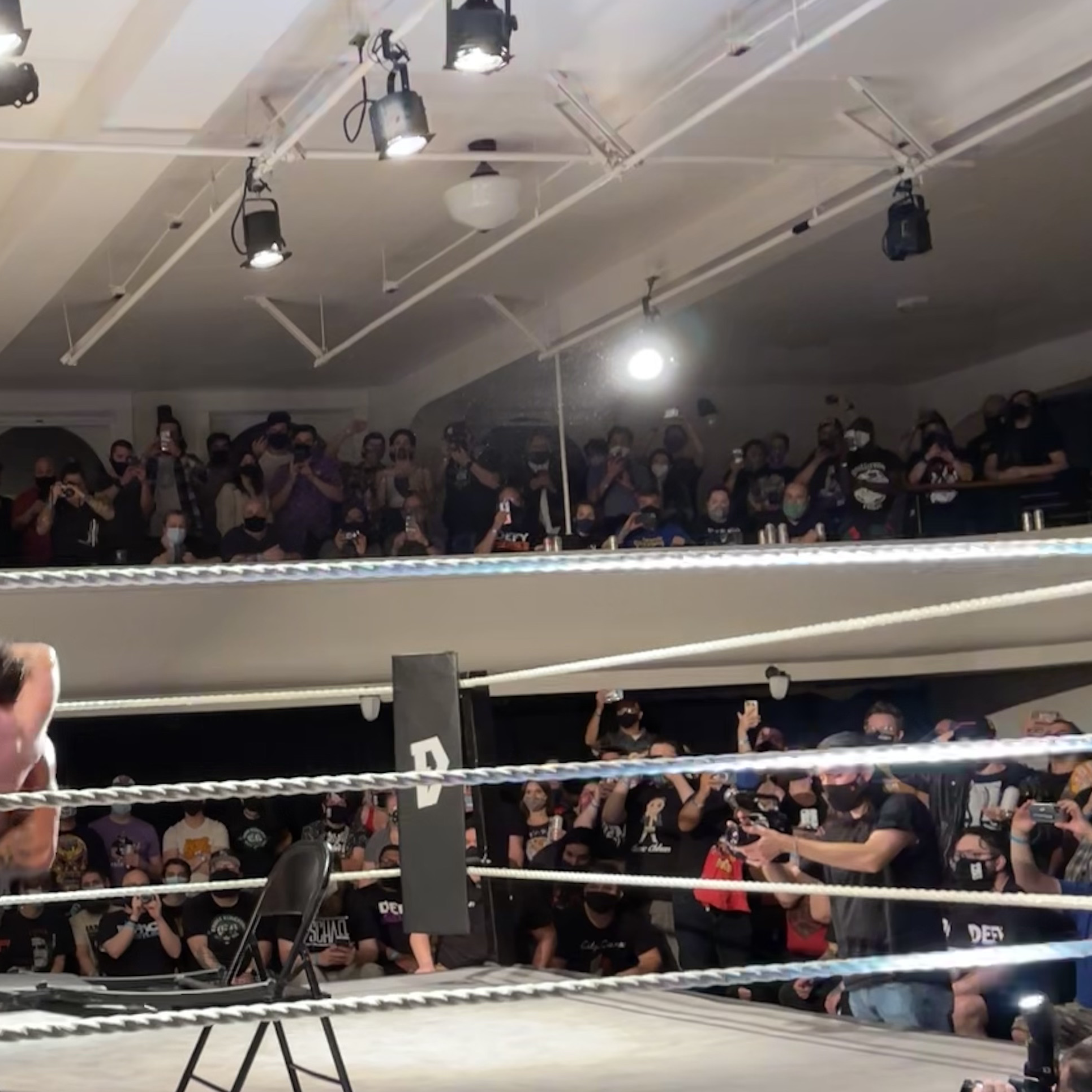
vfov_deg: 35.0
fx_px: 1713
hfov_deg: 33.2
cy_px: 721
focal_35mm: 48
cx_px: 76
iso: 200
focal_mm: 5.1
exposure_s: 1/60
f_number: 1.6
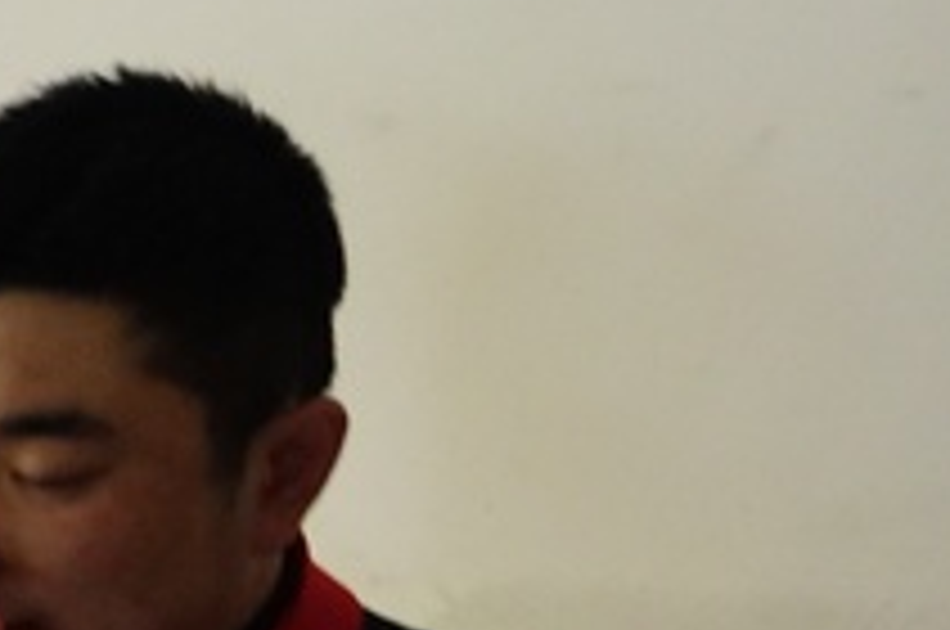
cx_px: -1868
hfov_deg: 9.5
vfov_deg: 7.8
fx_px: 4479
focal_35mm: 170
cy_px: 1109
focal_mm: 10.4
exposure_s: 1/100
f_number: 1.8
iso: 400
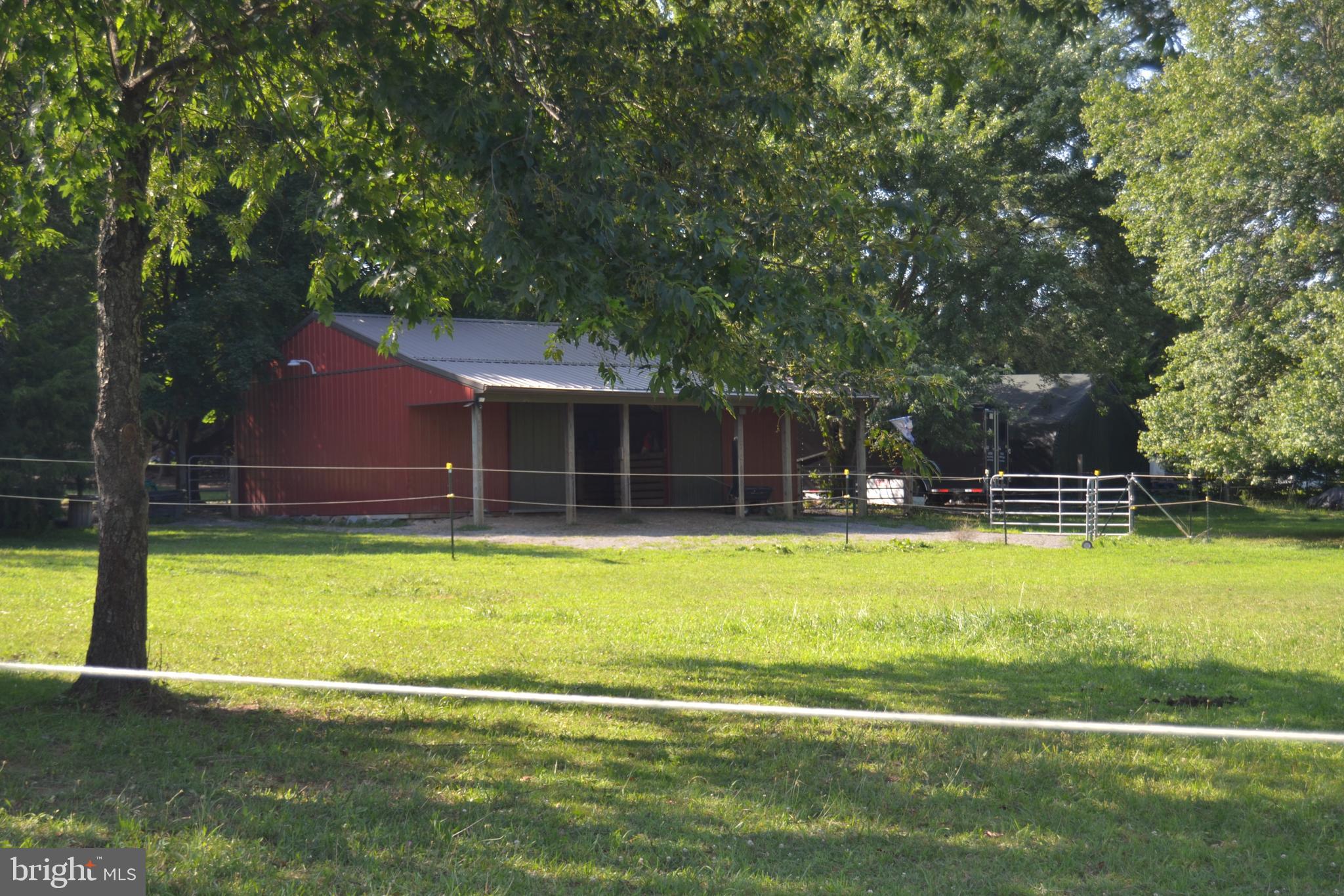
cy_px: 448
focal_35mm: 57
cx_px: 672
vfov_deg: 23.8
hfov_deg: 35.1
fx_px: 2128
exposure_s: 1/125
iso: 100
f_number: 4.8
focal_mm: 38
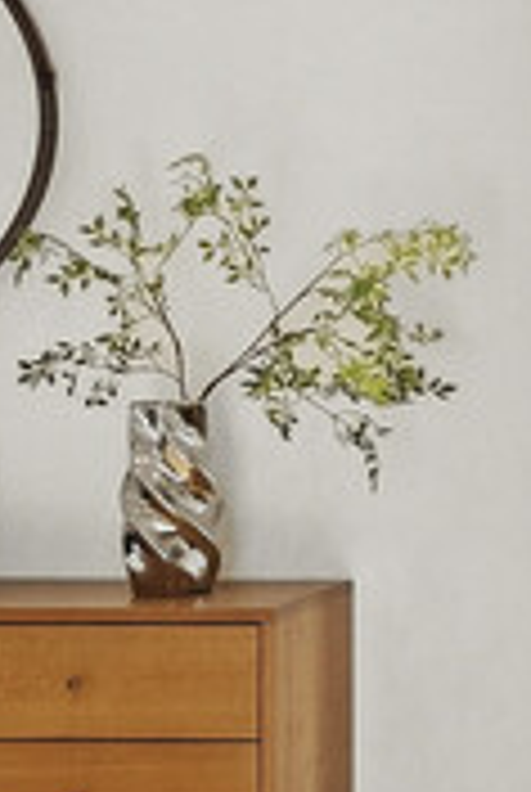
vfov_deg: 16.3
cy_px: 225
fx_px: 2755
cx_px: 1125
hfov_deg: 10.0
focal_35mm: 125
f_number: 14
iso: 1600
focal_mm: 22
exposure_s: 1/30
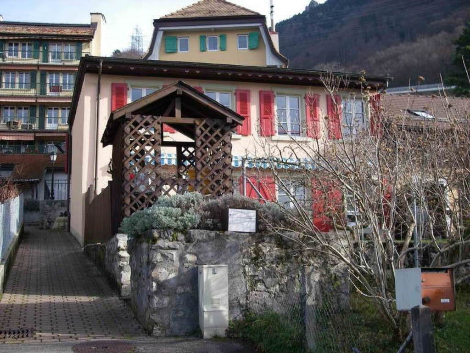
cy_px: 176
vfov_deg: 29.7
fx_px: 665
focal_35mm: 49
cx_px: 235
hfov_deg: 38.9
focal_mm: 8.1
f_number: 3.5
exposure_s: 1/250
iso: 64
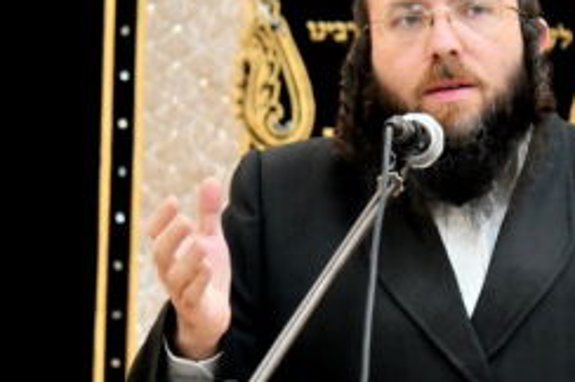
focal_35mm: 331
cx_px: 422
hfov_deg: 6.2
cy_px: 153
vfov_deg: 4.1
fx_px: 5280
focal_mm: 120
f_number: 4
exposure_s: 1/320
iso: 1250
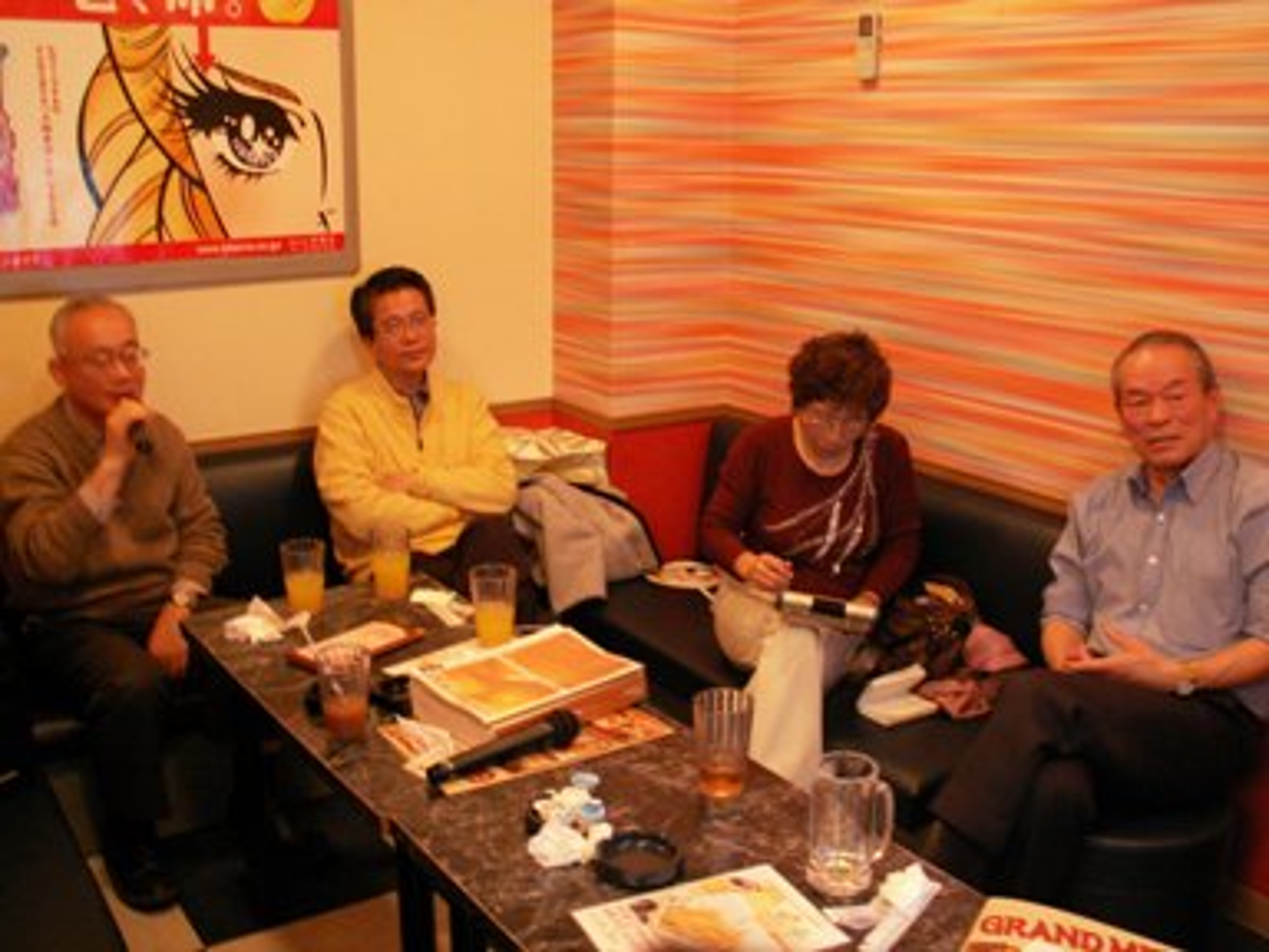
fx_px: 1283
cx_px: 634
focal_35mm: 35
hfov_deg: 52.6
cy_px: 476
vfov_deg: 40.7
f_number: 2.8
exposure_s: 1/2.5
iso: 160
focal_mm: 5.86
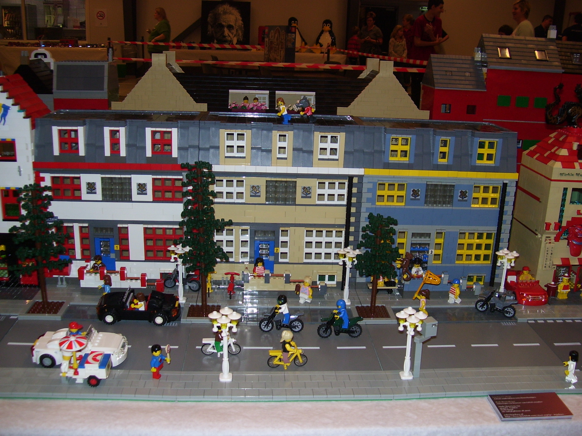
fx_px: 605
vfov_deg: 39.7
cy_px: 218
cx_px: 291
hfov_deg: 51.4
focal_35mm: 36
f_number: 2.7
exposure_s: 1/60
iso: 80
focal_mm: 6
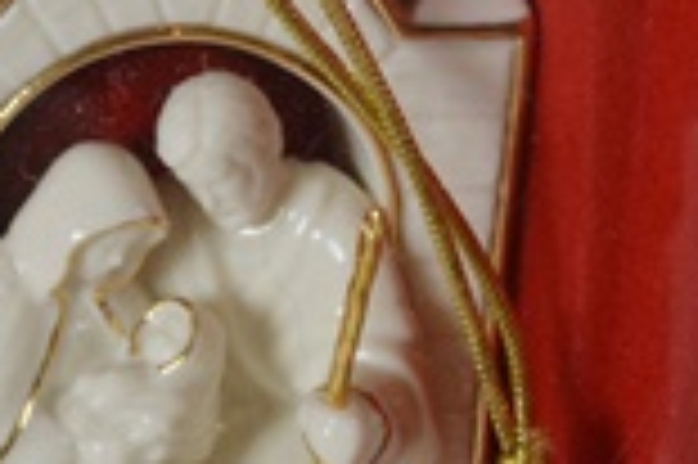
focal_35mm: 186
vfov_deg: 7.3
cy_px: 419
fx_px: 3602
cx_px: -266
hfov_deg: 10.8
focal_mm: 32
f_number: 5
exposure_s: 1/100
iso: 400
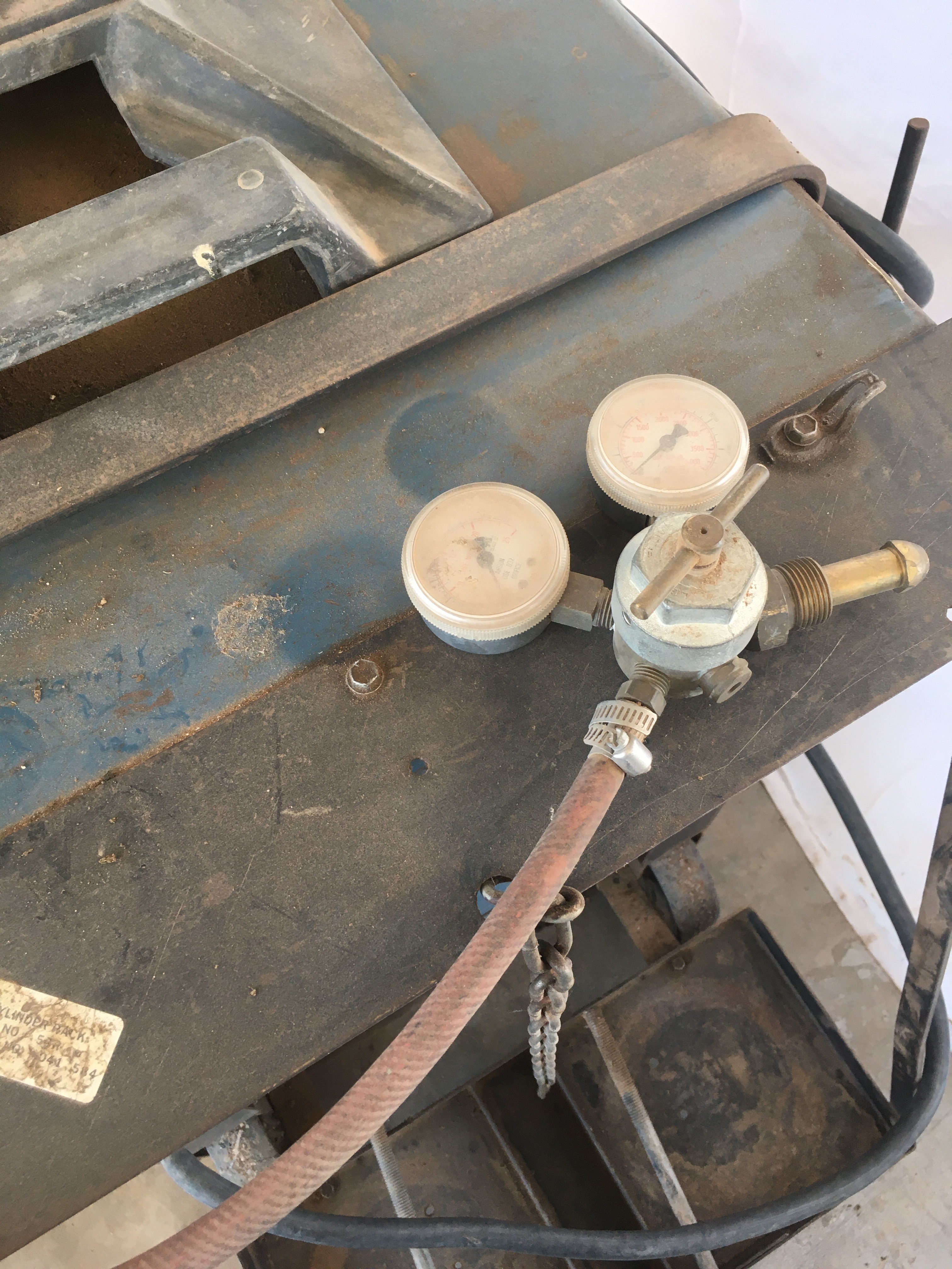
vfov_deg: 61.7
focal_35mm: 29
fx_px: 1063
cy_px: 634
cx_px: 476
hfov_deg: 48.2
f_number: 2.2
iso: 25
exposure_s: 1/30
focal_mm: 4.15
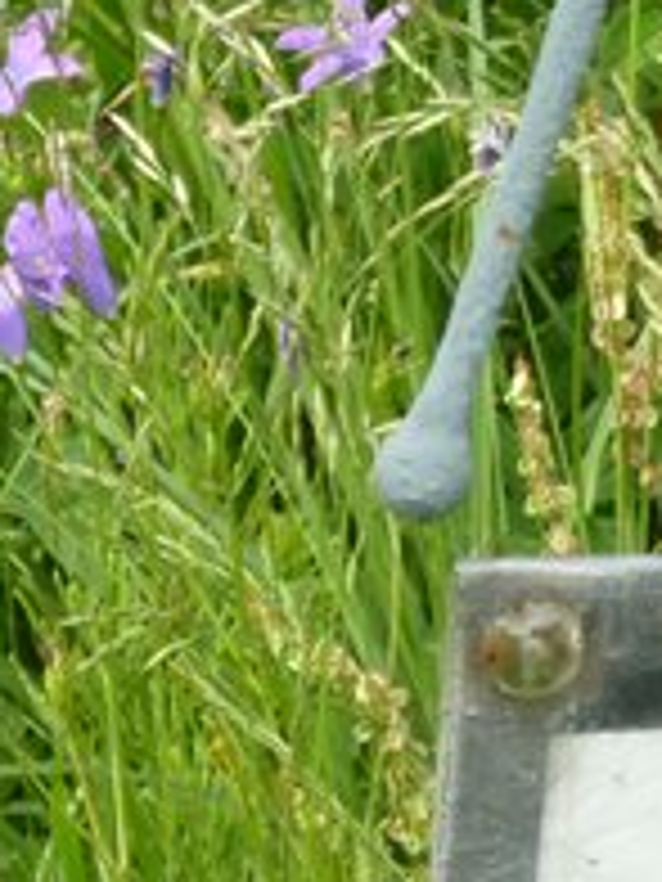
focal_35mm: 454
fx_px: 11576
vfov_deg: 4.4
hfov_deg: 3.3
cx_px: 1090
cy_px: 32
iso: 80
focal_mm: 18.2
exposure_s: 1/200
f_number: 4.4
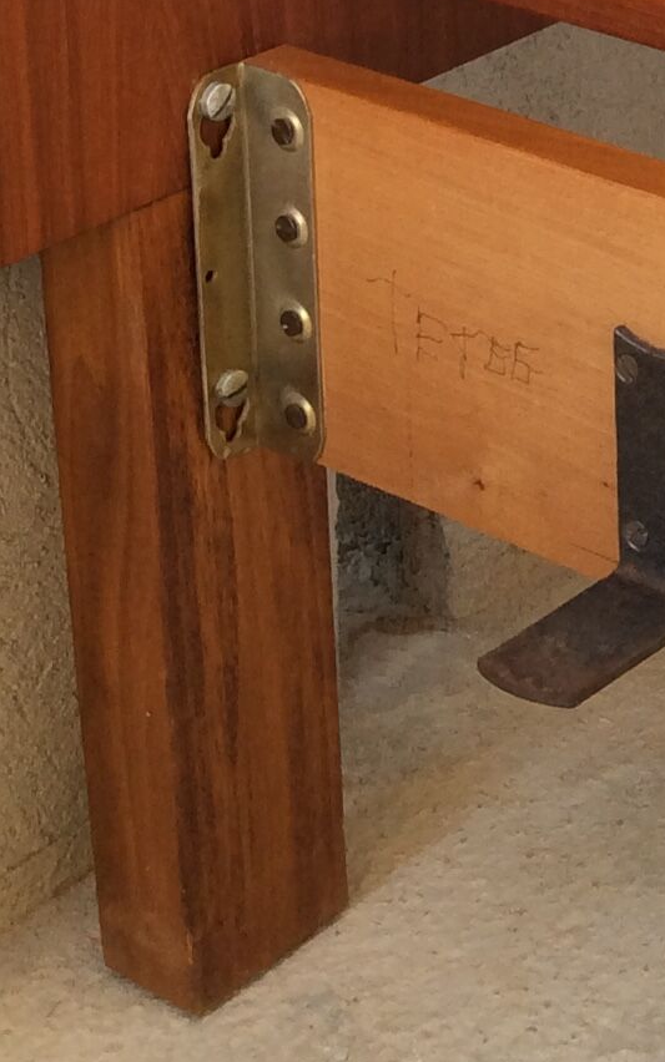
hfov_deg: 12.2
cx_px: 927
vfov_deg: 19.4
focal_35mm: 103
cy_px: -91
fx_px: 2985
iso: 32
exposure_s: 1/50
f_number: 2.4
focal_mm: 3.3
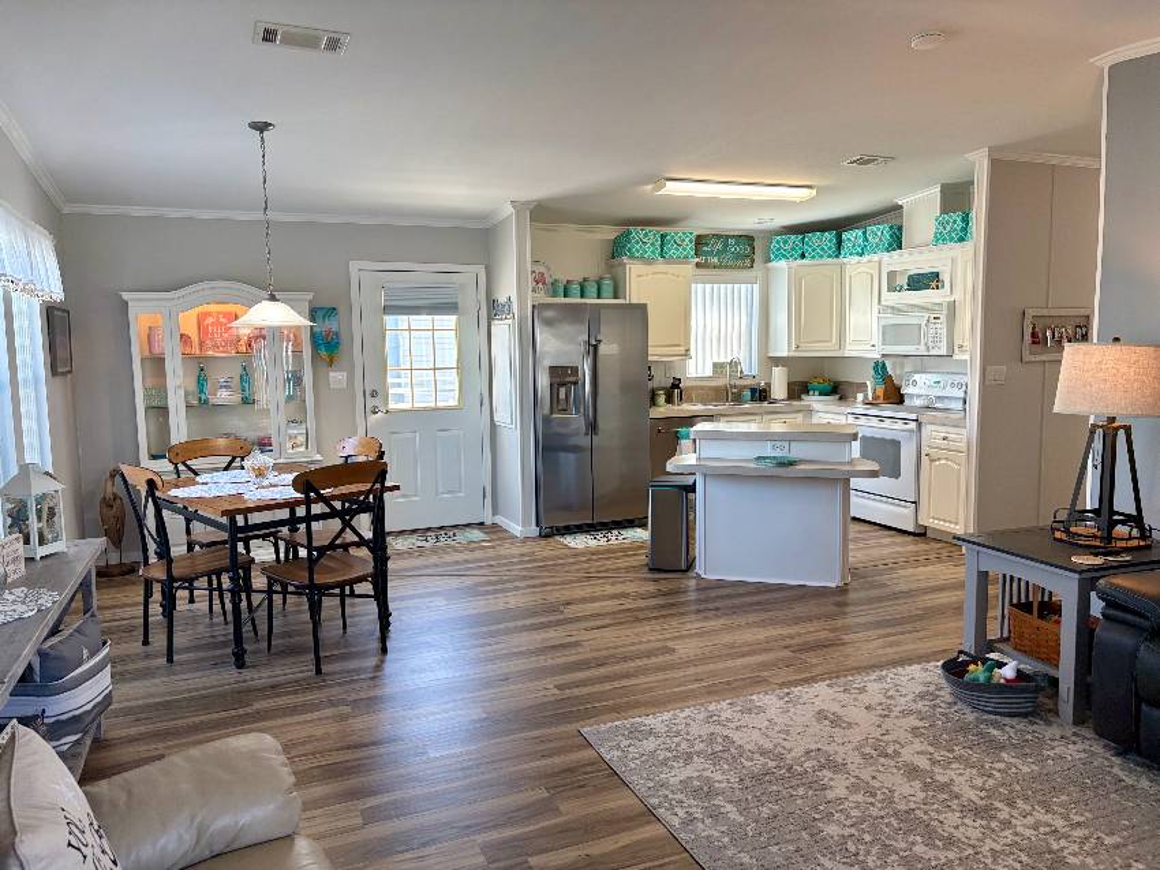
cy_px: 435
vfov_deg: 53.0
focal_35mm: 26
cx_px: 580
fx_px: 871
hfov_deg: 67.3
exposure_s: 1/129
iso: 125
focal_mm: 5.96
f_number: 1.6
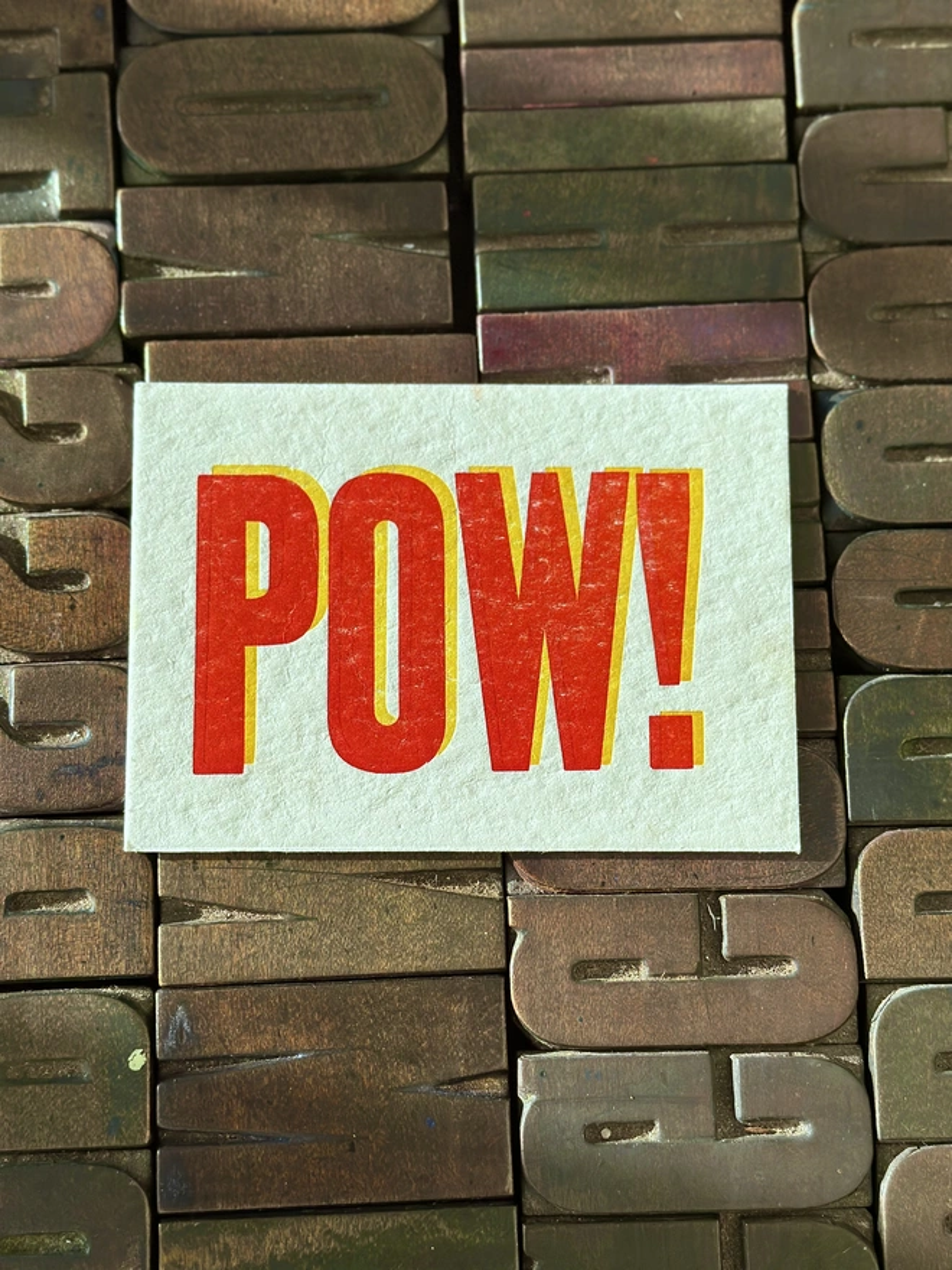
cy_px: 635
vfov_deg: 39.7
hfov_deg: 30.3
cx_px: 476
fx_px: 1760
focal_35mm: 48
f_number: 1.78
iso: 80
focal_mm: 6.86
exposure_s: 1/3731
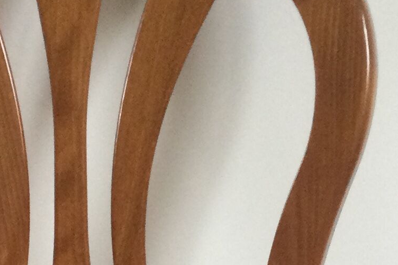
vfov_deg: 9.0
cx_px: 112
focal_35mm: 140
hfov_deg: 14.6
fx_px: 1547
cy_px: 604
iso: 100
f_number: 2.4
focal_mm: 3.3
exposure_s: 1/33
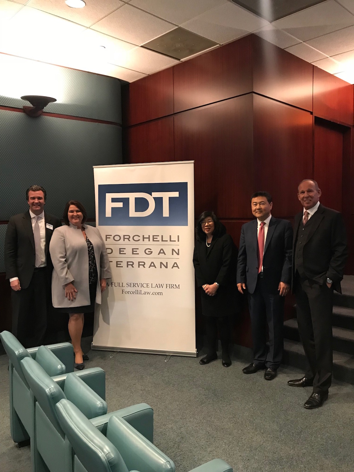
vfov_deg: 63.4
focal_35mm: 28
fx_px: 382
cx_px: 177
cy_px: 236
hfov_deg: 49.8
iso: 80
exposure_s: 1/8
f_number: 1.8
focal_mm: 3.99
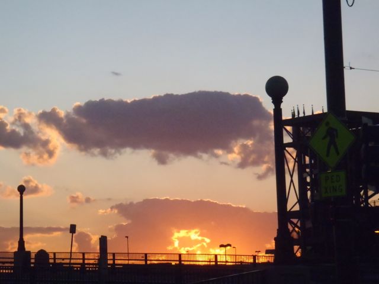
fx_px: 1533
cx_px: 190
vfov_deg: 10.6
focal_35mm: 140
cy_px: 142
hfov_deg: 14.1
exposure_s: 1/200
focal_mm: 25
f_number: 16
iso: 800
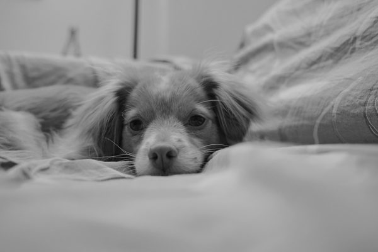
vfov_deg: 37.9
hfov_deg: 54.4
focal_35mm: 35
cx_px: 189
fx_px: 367
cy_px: 126
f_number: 2.8
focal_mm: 23
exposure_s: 1/8
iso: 1600
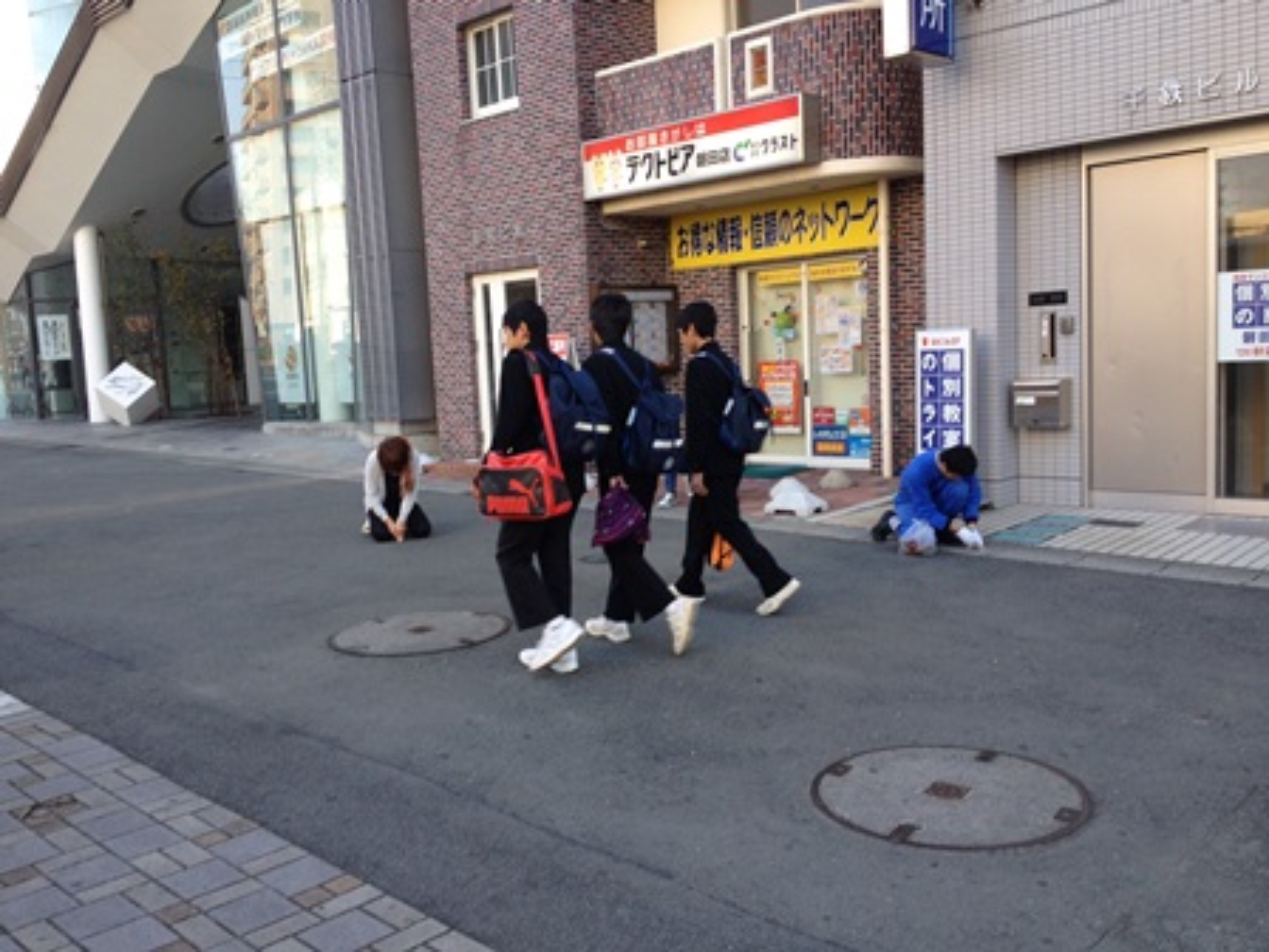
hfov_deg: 52.6
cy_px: 476
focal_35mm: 35
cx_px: 634
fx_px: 1283
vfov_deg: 40.7
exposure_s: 1/171
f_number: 2.4
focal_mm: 4.28
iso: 50
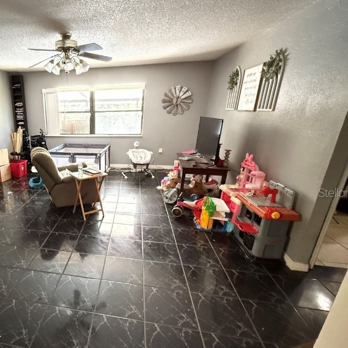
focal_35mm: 21
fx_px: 239
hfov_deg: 66.5
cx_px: 77
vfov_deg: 71.9
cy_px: 192
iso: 2000
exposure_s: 1/30
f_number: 2.2
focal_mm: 2.22
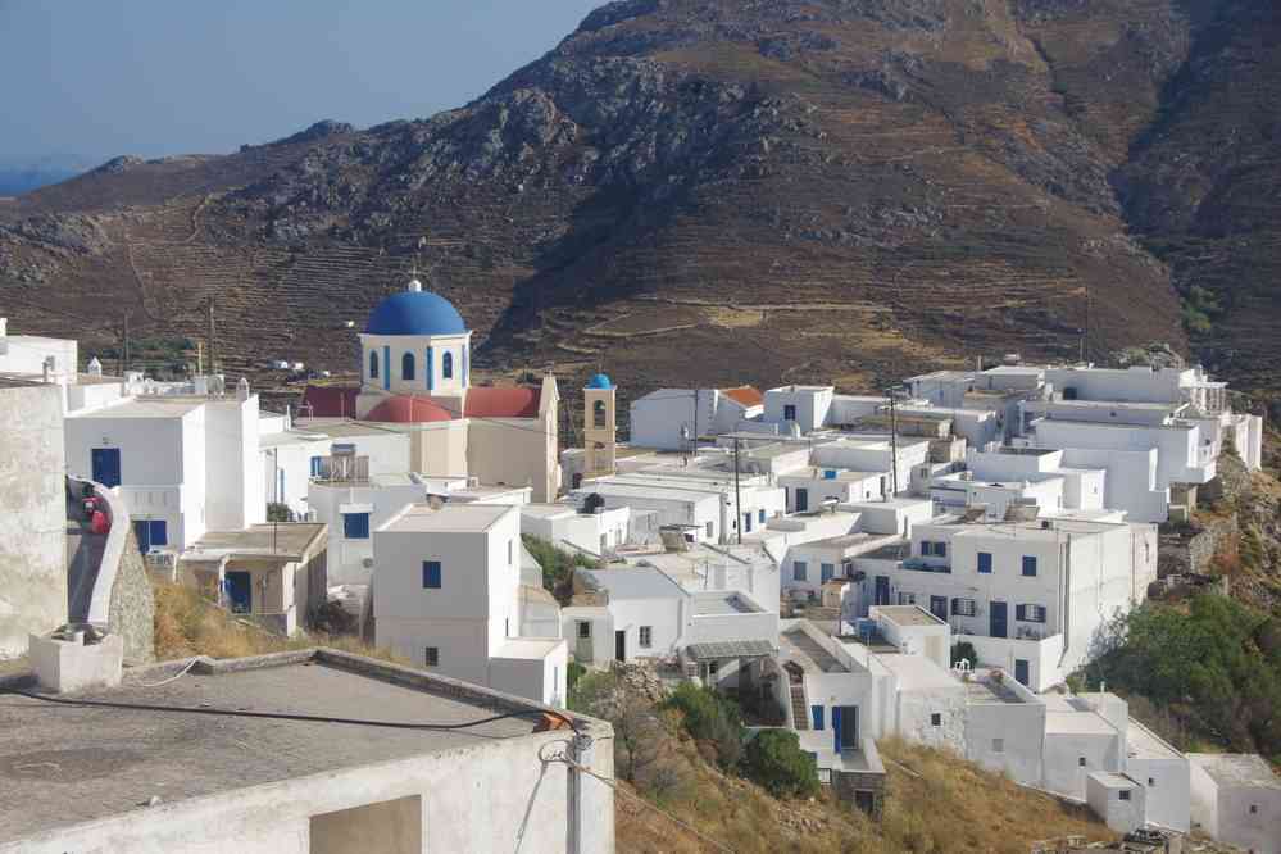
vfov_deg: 18.9
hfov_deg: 28.1
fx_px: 2562
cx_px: 640
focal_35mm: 72
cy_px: 427
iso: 200
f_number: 11
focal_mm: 47.5
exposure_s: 1/100
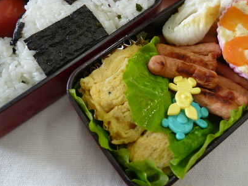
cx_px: 125
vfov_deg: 36.7
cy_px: 42
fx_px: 272
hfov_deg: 49.0
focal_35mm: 38
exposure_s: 1/60
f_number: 2.2
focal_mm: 4.3
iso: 100
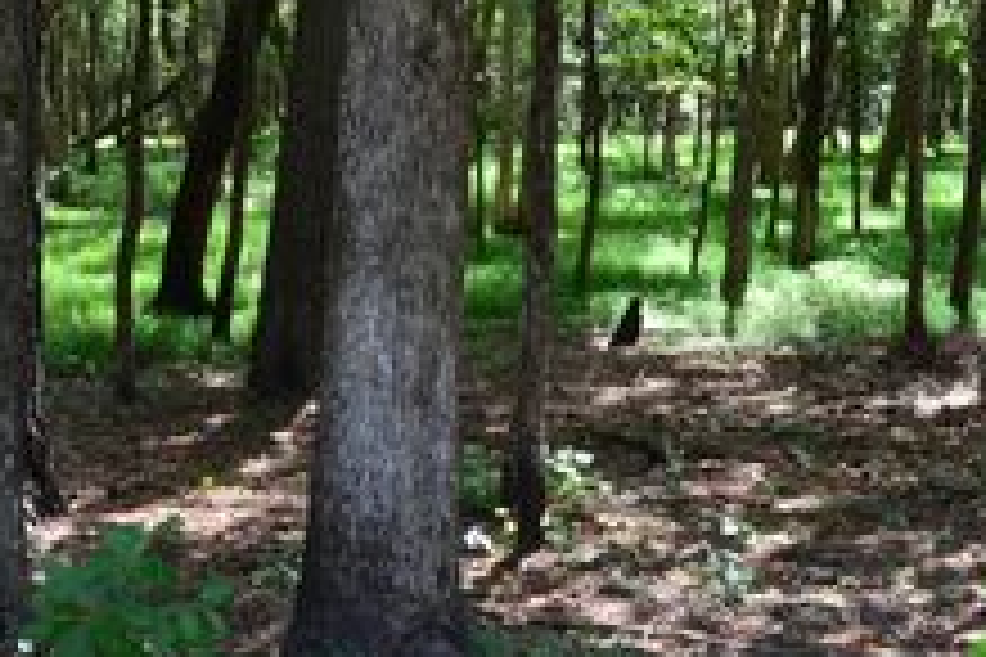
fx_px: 1780
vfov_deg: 20.5
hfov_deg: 30.8
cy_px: 61
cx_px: 628
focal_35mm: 65
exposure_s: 1/40
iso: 400
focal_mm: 22
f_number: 7.1
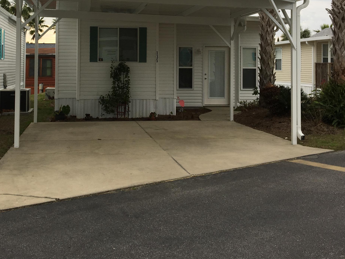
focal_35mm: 47
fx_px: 468
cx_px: 135
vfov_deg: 30.2
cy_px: 57
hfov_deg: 40.2
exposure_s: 1/398
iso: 25
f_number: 2.2
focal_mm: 4.15
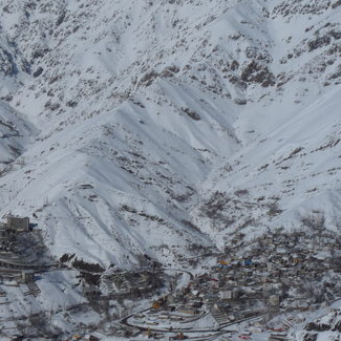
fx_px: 880
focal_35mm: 79
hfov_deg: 21.7
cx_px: 74
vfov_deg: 21.9
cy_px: 196
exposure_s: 1/1600
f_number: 8
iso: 100
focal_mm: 6.6
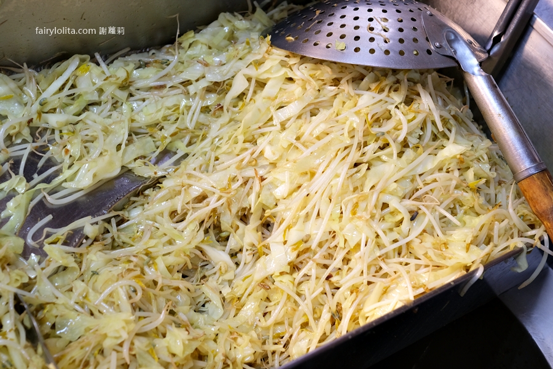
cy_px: 184
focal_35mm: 35
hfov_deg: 54.4
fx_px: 538
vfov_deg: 37.9
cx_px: 276
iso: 500
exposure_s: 1/34
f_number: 3.6
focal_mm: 23
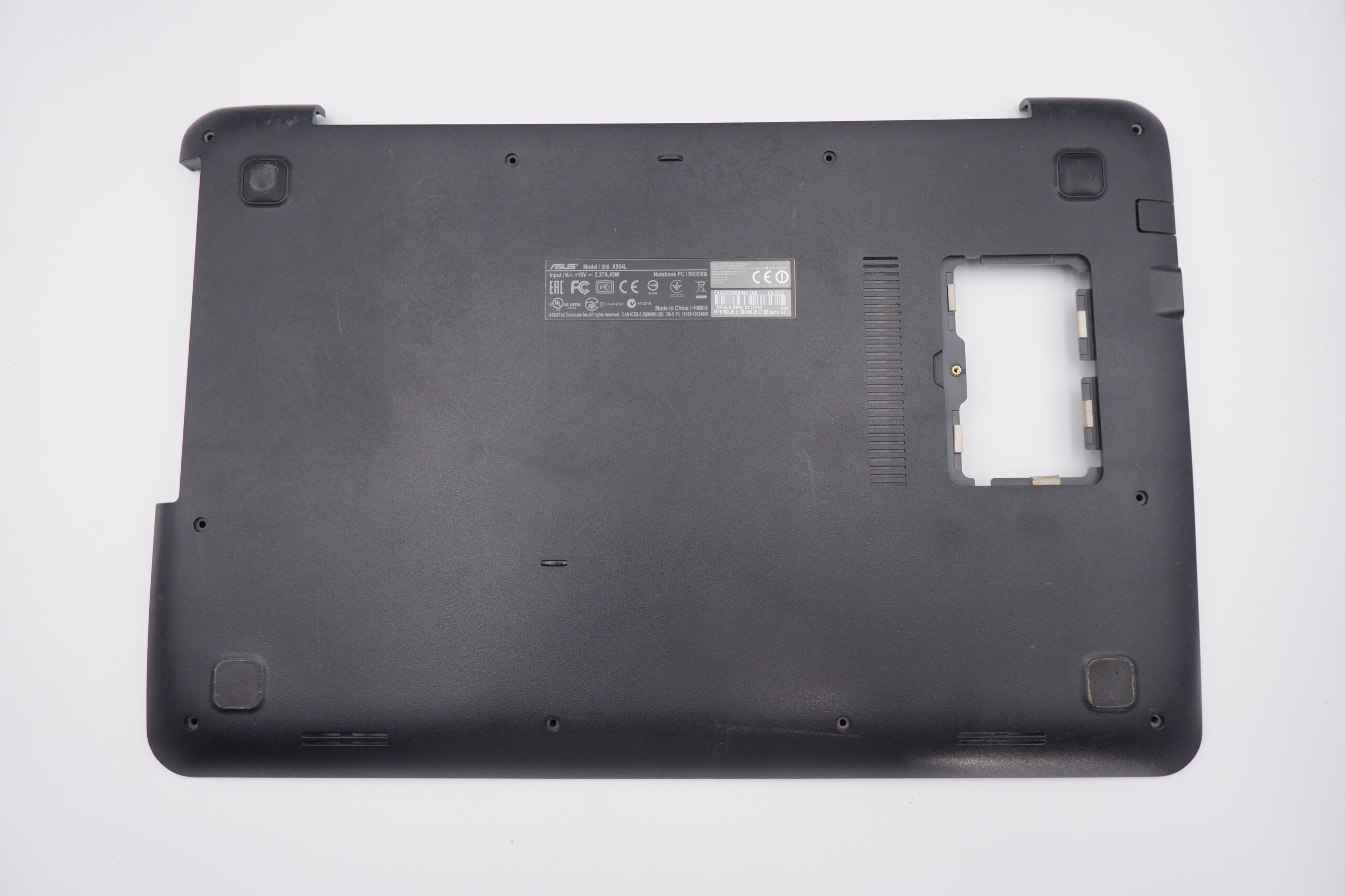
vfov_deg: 55.1
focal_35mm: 23
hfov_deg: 76.1
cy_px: 448
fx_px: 859
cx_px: 672
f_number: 5.6
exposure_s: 1/320
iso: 1250
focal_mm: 15
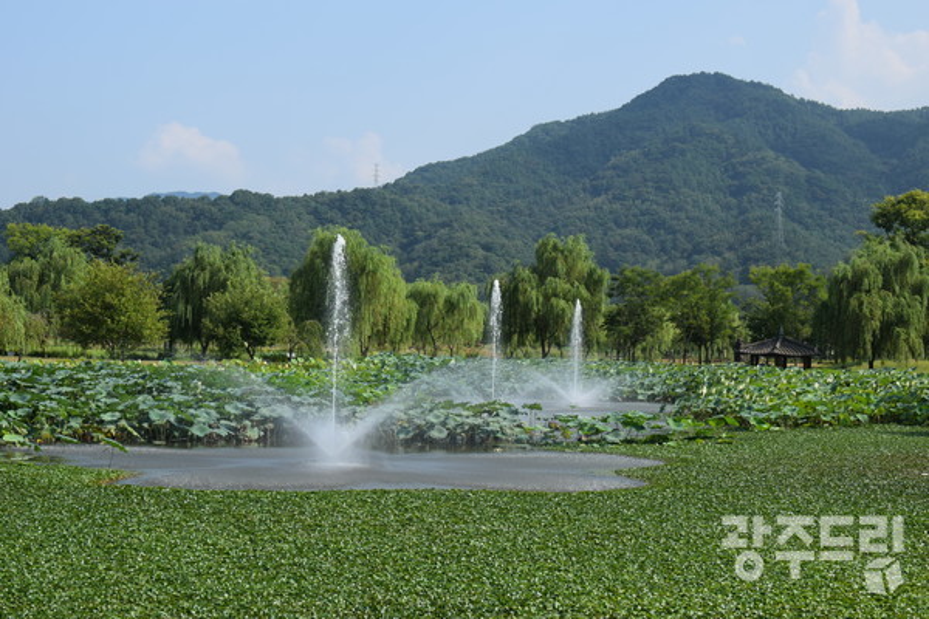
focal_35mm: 66
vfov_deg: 20.6
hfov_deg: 30.5
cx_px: 464
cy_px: 310
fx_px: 1703
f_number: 9
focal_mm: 44
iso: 200
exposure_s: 1/320
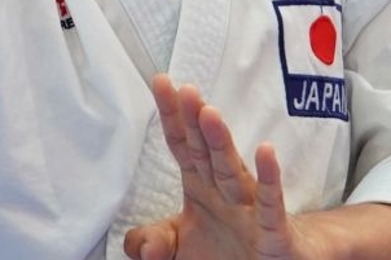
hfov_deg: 1.2
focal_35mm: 1790
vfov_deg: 0.8
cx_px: 84
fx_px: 19430
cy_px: 35
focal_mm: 200
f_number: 2.8
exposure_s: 1/500
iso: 1000
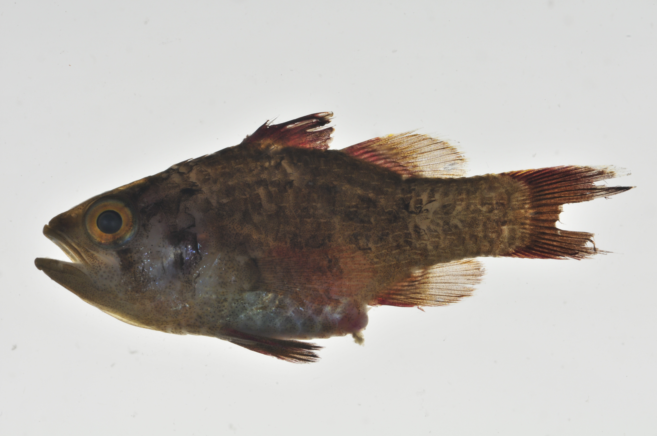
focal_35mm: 158
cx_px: 328
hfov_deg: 13.1
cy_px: 218
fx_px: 2871
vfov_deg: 8.7
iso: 200
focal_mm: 105
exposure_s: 1/60
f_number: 25
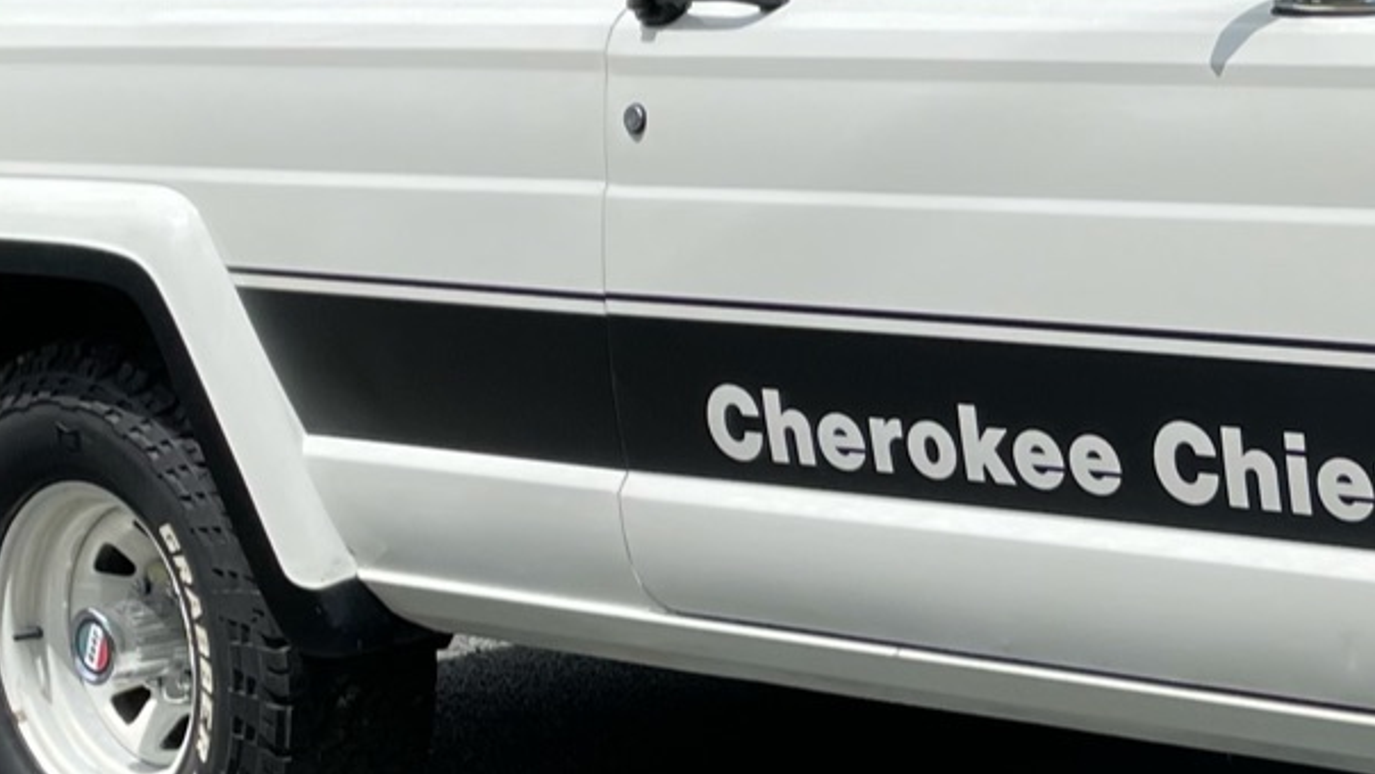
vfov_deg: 12.6
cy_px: 455
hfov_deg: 21.2
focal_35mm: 96
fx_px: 3501
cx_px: 1488
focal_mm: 4.2
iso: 32
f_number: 1.6
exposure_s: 1/3861
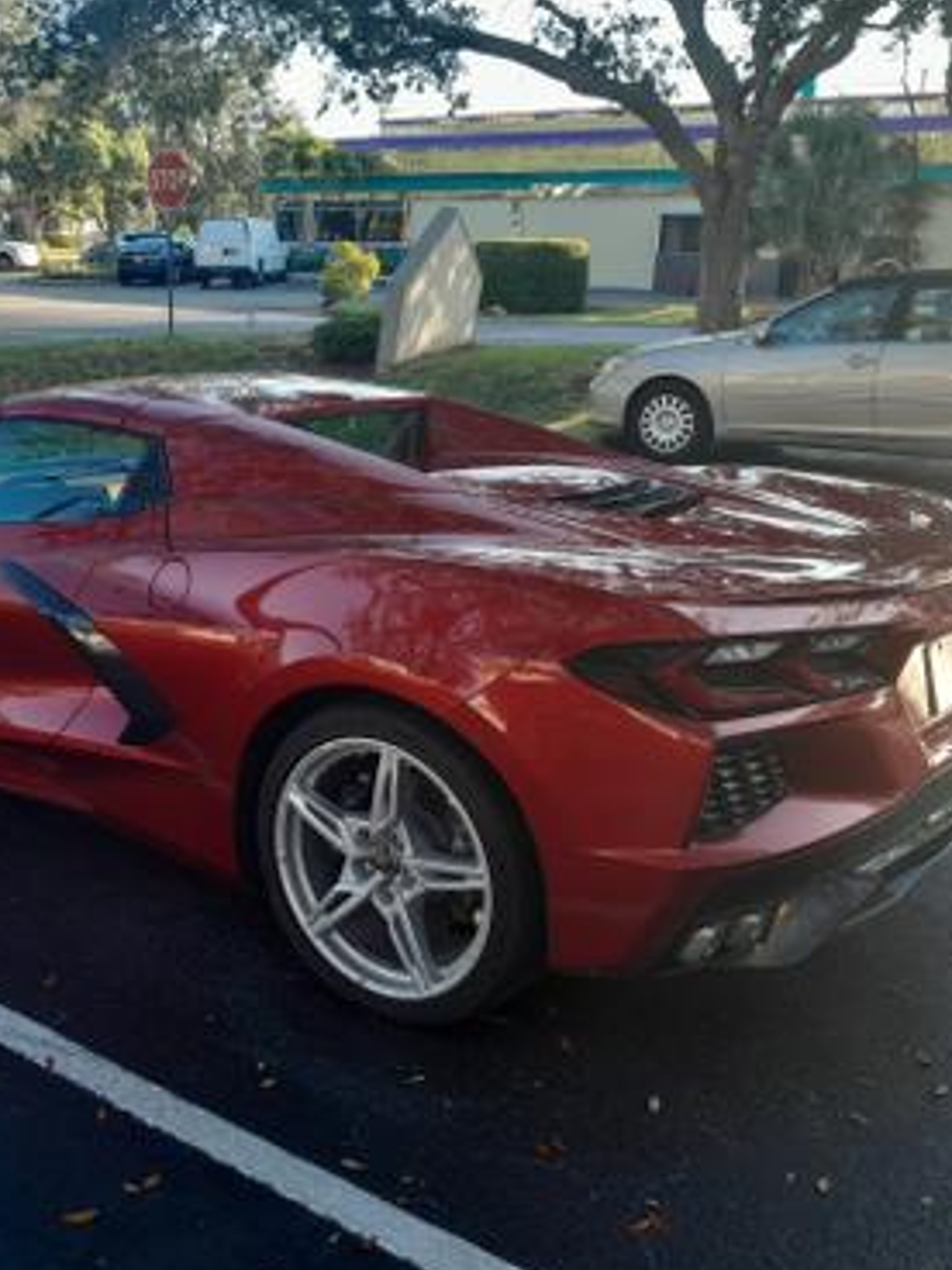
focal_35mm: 37
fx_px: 1357
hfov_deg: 38.1
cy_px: 638
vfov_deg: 50.1
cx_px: 300
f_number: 1.8
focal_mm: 4
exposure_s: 1/60
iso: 40
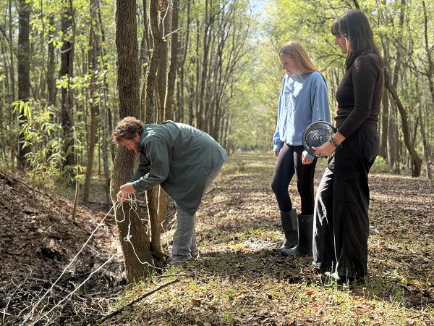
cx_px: 217
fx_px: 602
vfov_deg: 30.3
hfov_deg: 39.7
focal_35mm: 48
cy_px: 163
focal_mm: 6.76
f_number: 1.78
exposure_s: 1/171
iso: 80
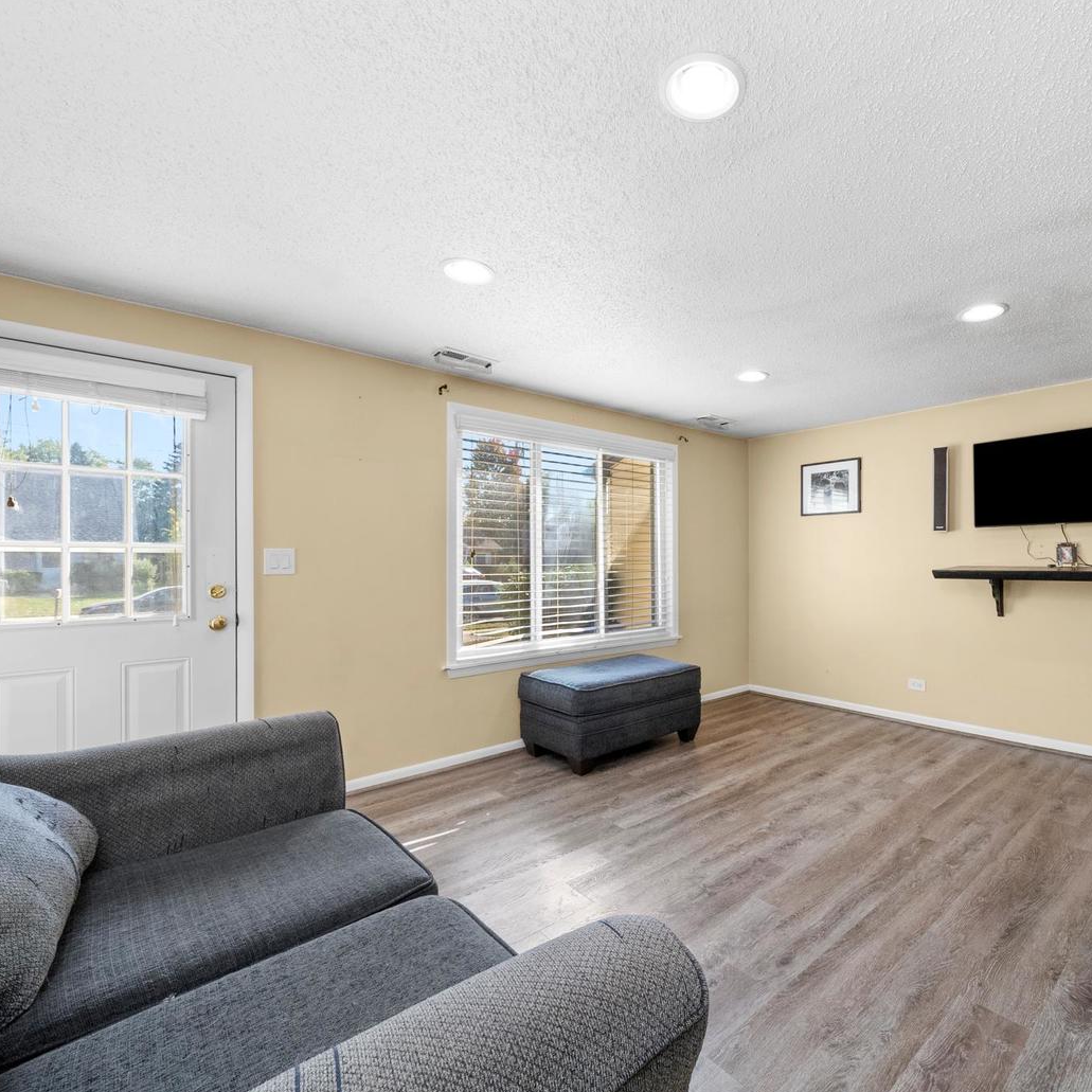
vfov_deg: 87.4
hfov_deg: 85.7
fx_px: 571
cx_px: 682
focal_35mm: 16
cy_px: 560
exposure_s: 1/15
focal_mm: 12
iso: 640
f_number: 14
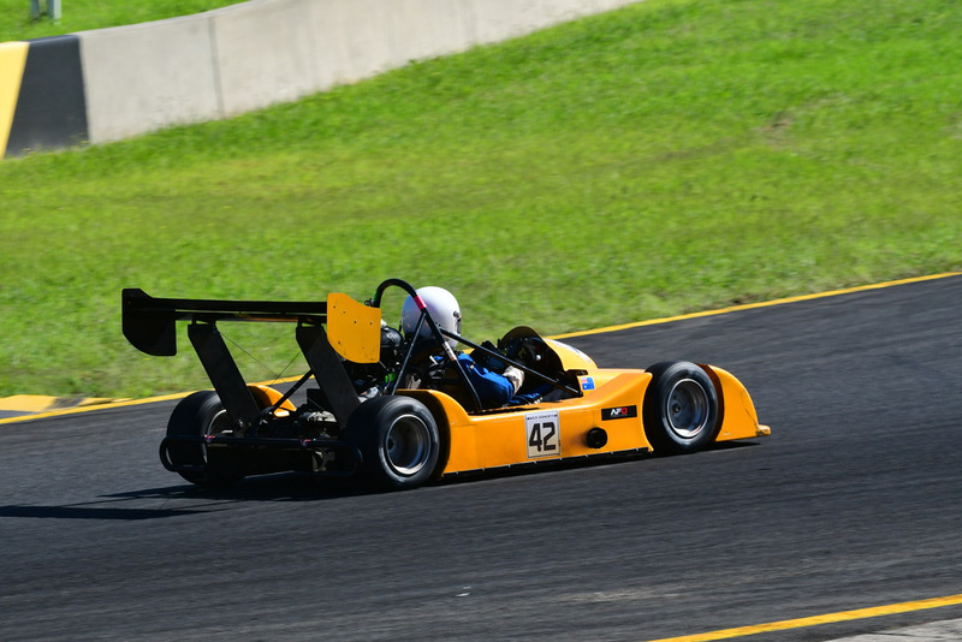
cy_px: 321
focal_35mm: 300
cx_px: 481
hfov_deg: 6.9
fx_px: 8019
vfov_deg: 4.6
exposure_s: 1/640
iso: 500
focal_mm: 200
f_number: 11
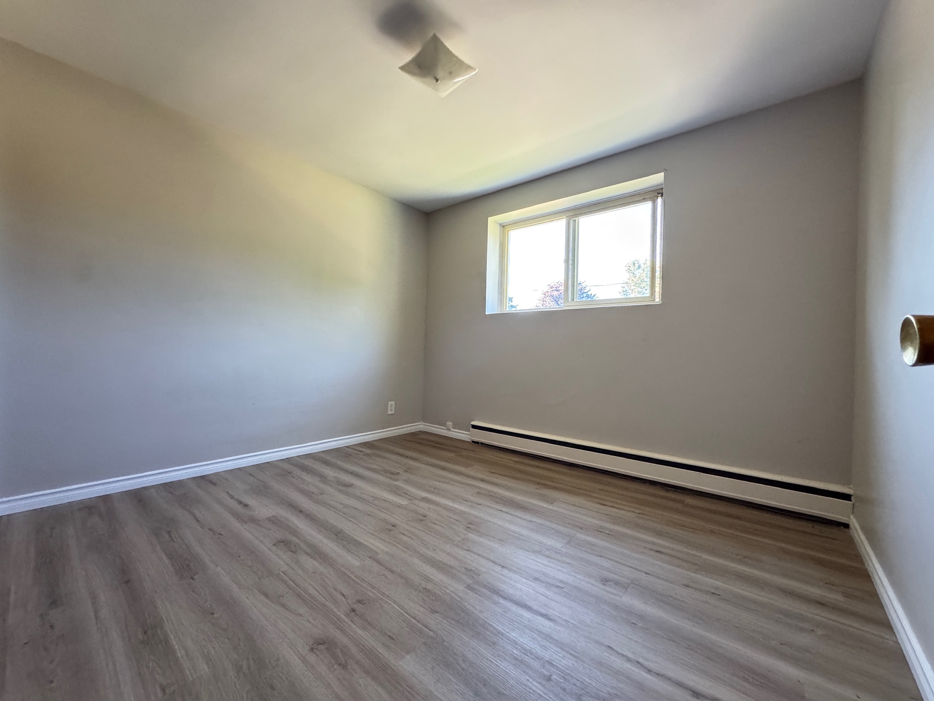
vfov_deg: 85.7
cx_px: 467
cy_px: 350
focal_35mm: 14
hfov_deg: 102.1
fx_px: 378
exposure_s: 1/99
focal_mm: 2.22
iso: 320
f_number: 2.2
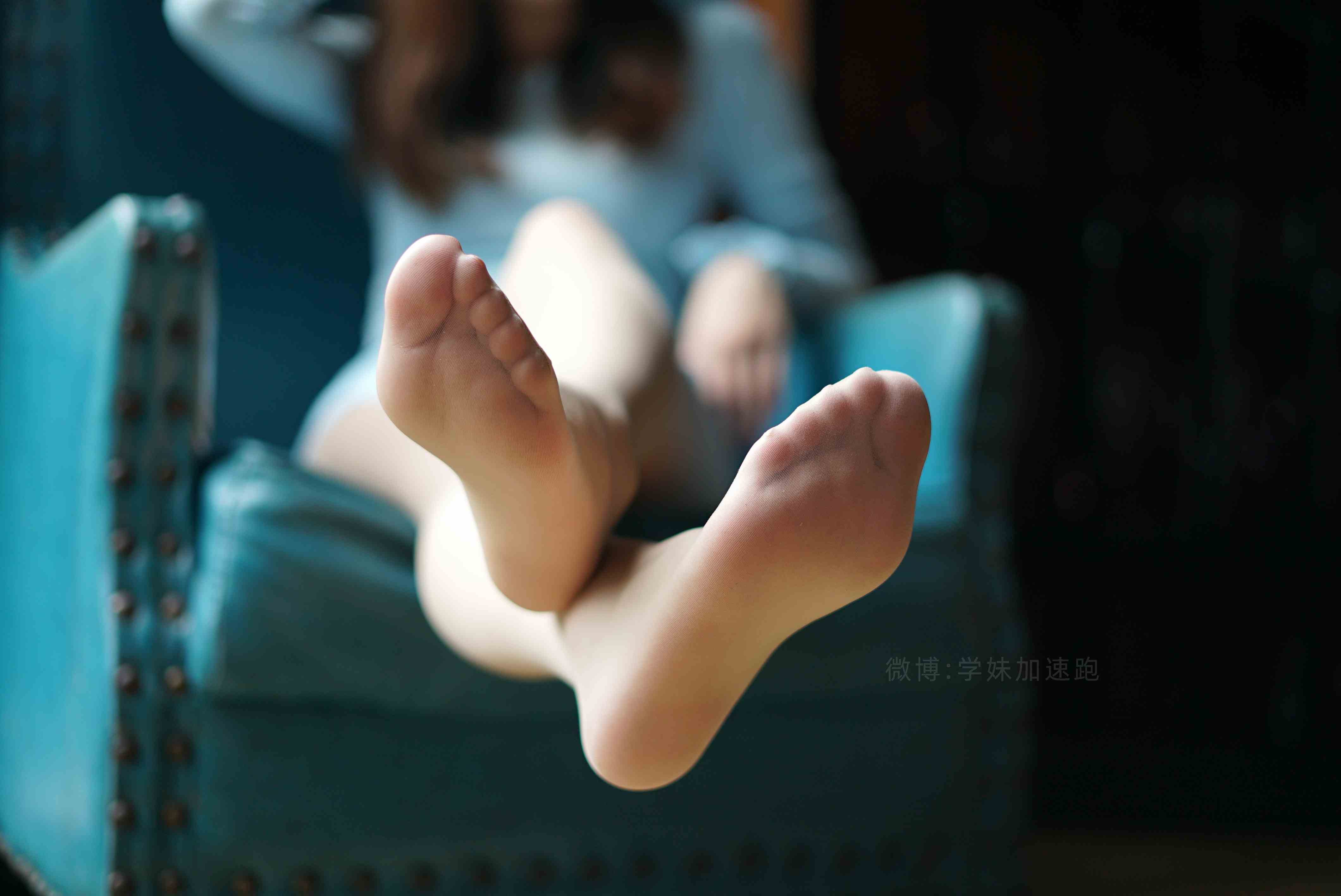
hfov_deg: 39.6
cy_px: 448
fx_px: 1863
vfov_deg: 27.0
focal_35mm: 50
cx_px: 670
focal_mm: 50
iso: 200
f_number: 1.8
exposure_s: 1/250
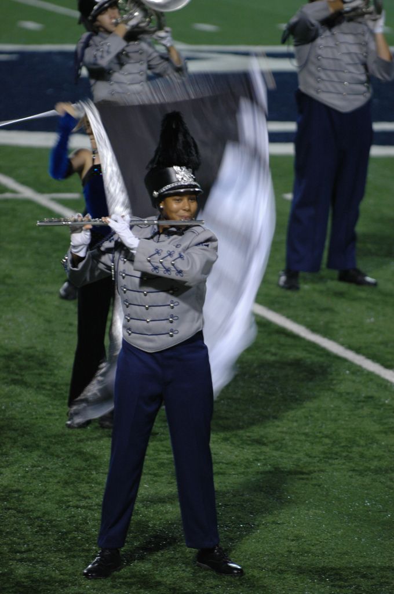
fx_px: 4938
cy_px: 297
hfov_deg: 4.6
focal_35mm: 300
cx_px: 197
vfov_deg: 6.9
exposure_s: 1/60
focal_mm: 200
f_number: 2.8
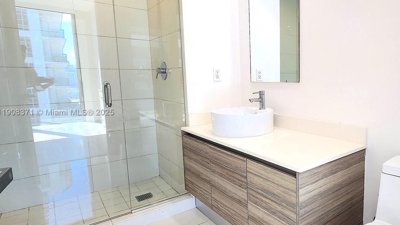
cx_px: 300
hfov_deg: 75.3
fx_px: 233
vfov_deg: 51.5
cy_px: 113
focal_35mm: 22
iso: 80
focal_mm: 2.2
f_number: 2.2
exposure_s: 1/60
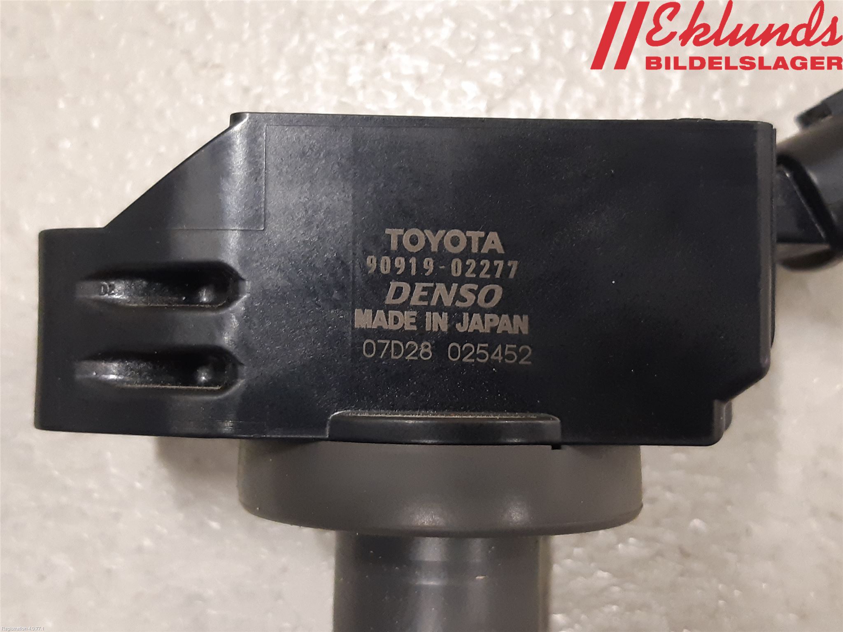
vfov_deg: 53.1
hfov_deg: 67.3
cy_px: 316
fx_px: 633
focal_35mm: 26
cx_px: 422
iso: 250
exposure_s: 1/33
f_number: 1.7
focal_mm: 3.93
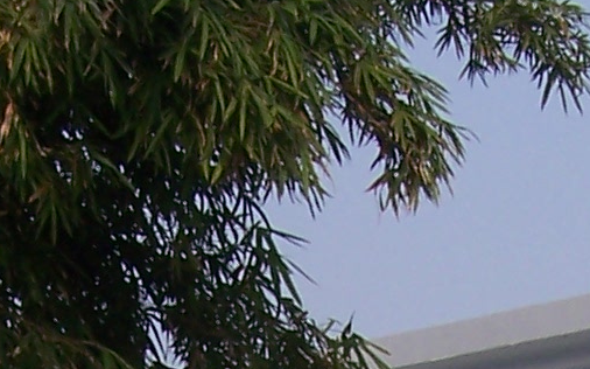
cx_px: 295
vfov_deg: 5.7
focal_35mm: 216
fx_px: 3472
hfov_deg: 9.7
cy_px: 1111
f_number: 2.8
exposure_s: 1/1000
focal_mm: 6.7
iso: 80
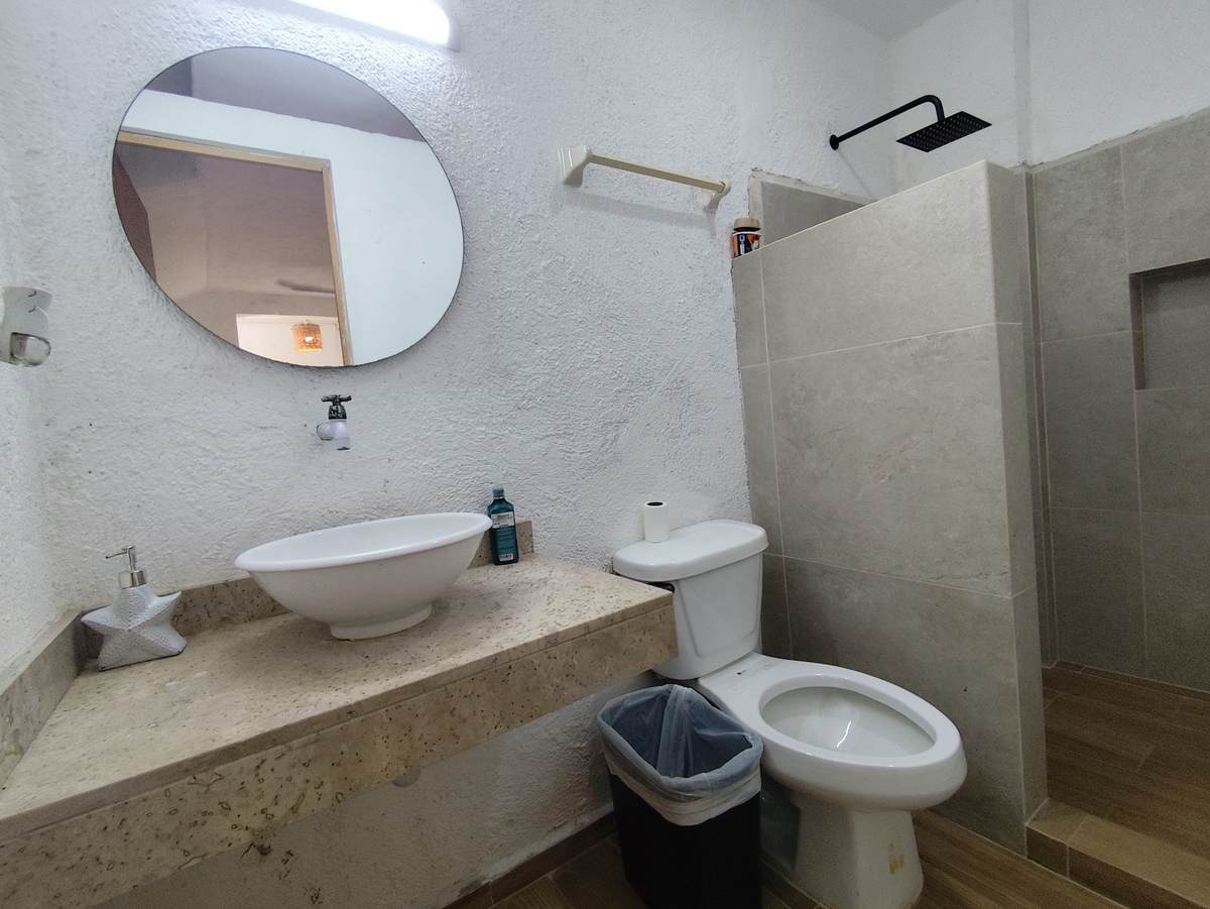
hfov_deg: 94.5
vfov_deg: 78.1
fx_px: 560
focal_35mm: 16
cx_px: 605
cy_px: 454
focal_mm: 1.65
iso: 125
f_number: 2.2
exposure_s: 1/60
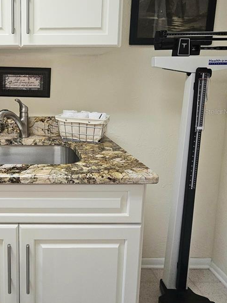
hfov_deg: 51.2
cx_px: 28
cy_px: 111
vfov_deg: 70.3
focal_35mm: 24
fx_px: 210
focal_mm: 2.2
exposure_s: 1/60.2
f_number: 2.2
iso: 200
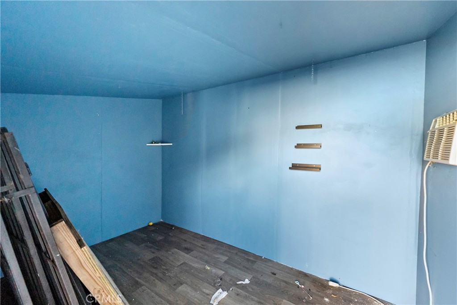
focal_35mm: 14
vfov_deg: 81.2
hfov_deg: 104.2
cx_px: 228
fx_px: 178
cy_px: 152
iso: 3200
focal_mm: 14
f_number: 2.8
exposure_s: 1/160
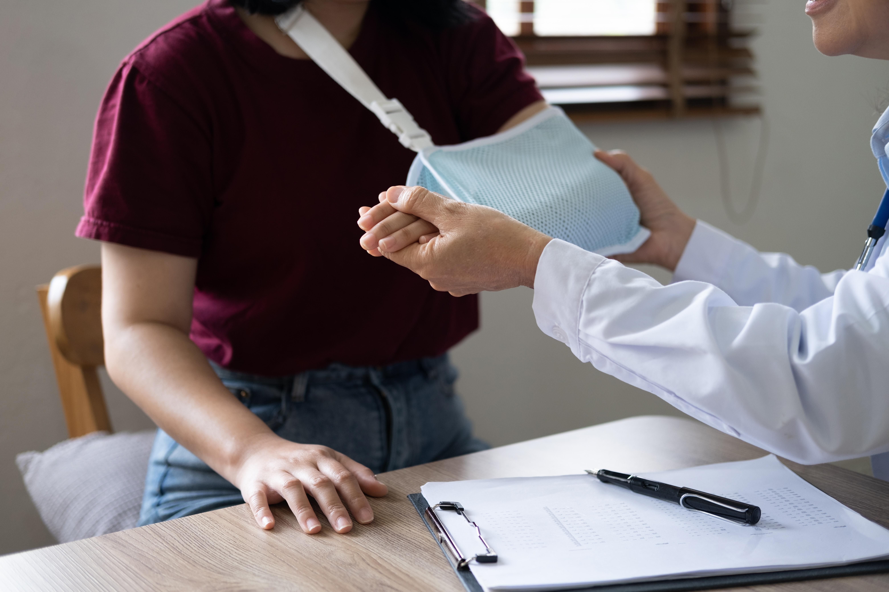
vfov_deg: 25.5
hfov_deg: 37.5
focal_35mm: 53
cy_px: 296
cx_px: 444
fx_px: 1309
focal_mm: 35
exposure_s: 1/200
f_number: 2
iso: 250
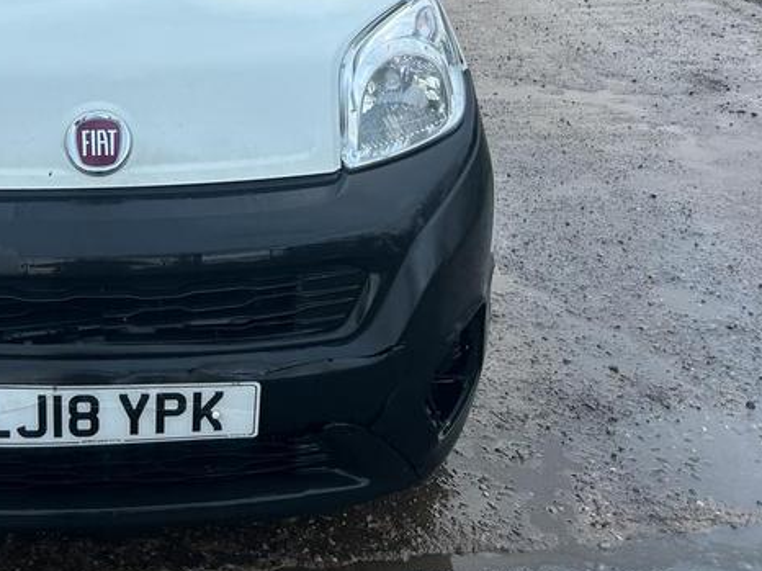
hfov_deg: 36.4
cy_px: 56
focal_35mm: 50
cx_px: 113
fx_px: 1100
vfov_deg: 28.0
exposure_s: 1/137
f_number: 1.5
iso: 32
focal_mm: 5.7
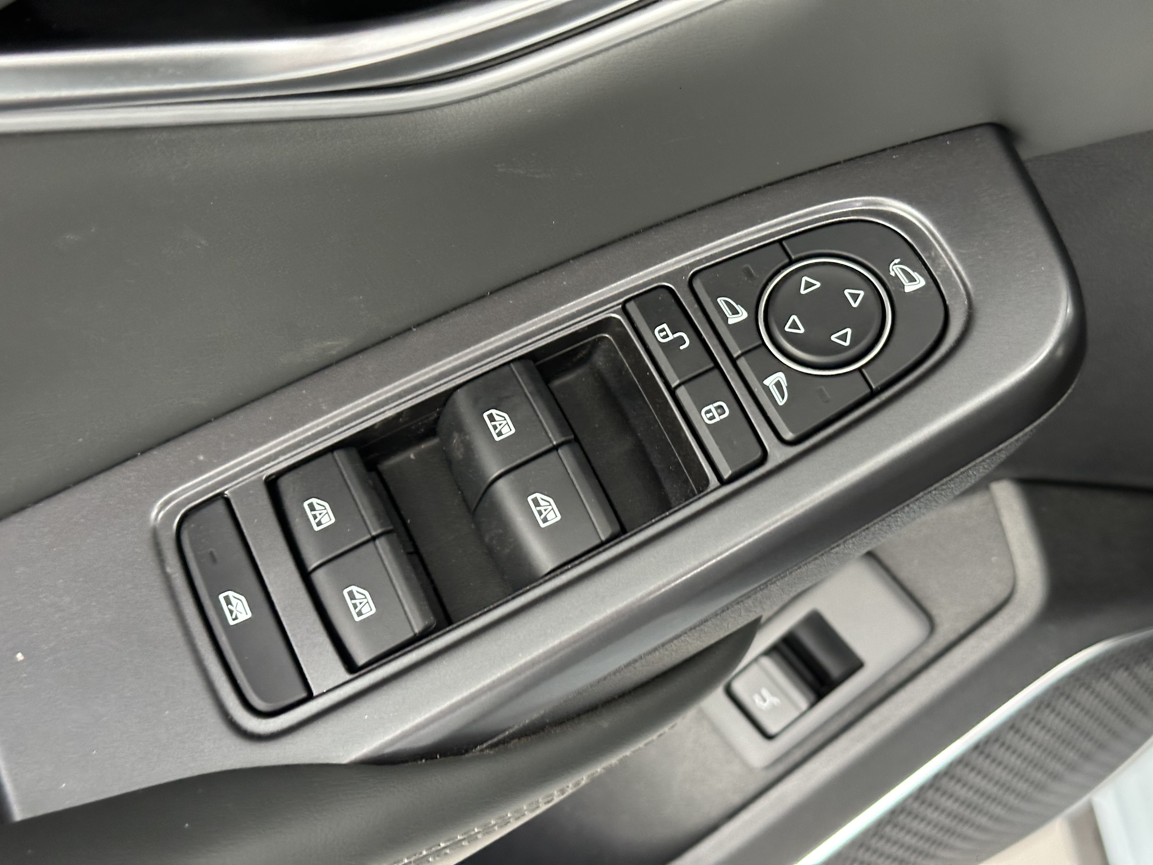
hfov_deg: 39.7
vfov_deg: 30.3
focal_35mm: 48
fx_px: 1599
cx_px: 576
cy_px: 432
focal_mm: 6.86
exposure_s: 1/33
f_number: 1.78
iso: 320
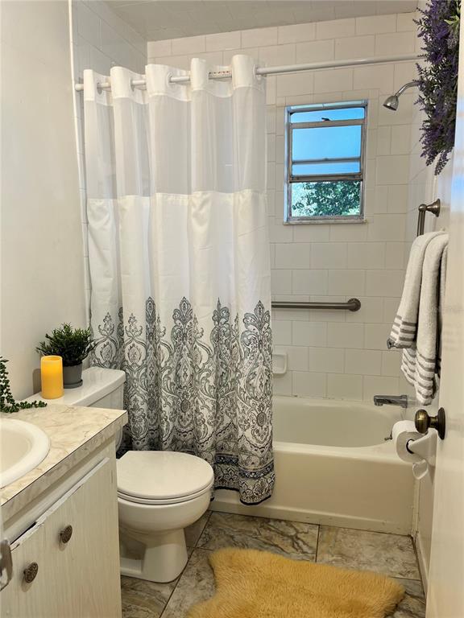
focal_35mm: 26
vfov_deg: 67.3
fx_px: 465
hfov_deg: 53.1
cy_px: 309
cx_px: 232
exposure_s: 1/125
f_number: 1.6
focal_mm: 5.1
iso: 32
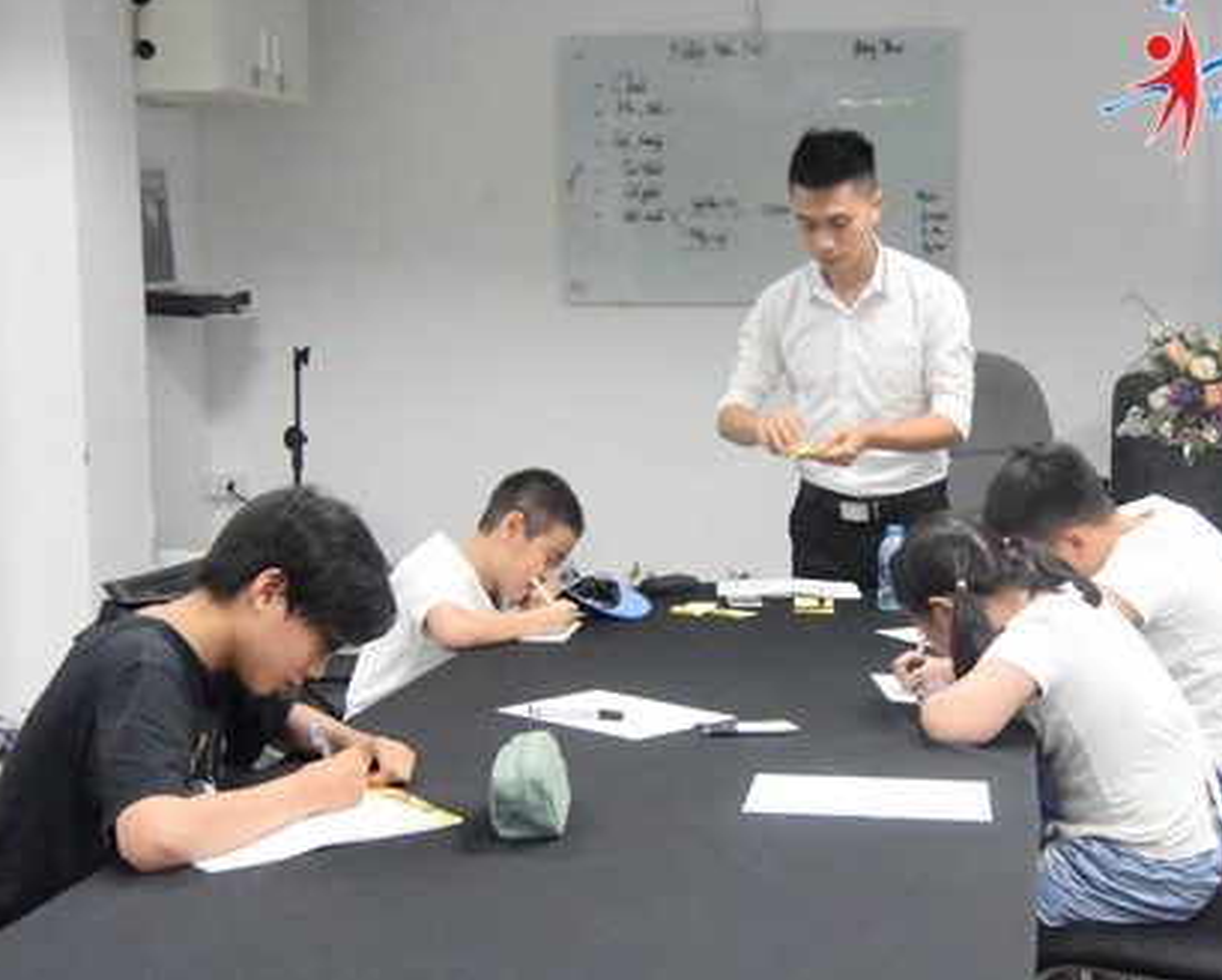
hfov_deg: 34.0
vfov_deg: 27.7
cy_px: 486
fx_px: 1991
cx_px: 720
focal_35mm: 55
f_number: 4.8
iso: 6400
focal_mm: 18.1
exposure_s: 1/100
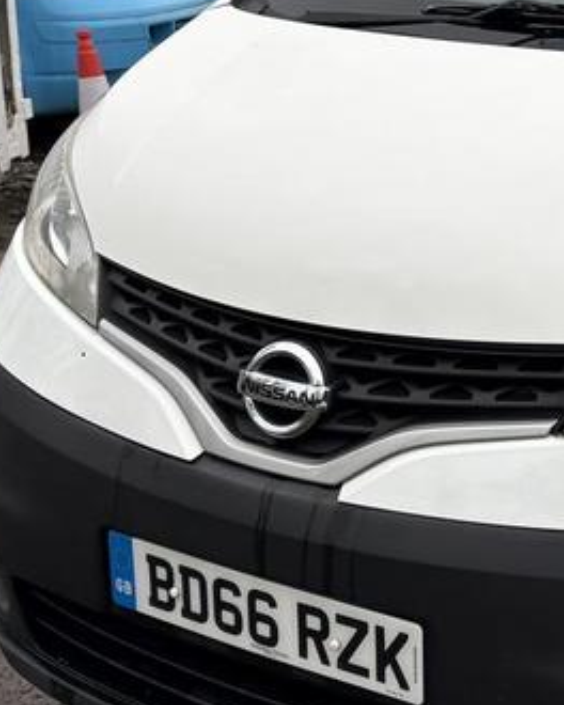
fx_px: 1440
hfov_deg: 21.3
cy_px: 239
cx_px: 583
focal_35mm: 69
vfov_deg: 27.4
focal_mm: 5.96
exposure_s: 1/472
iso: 50
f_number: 1.6
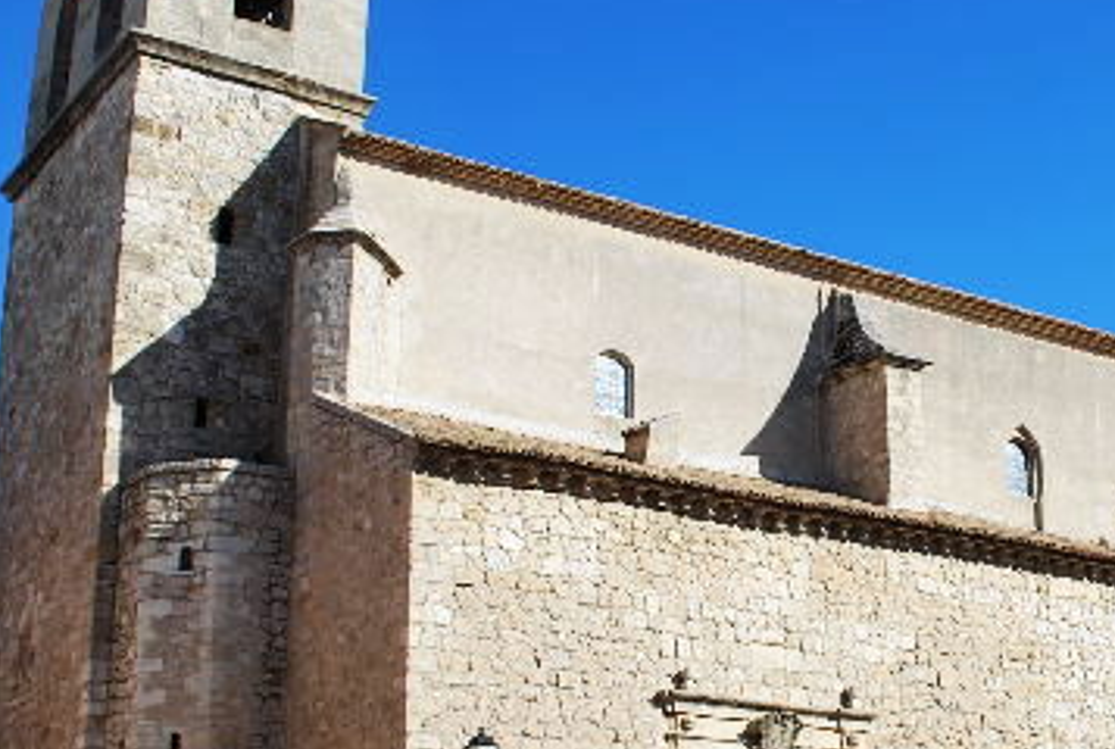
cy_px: 476
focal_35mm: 62
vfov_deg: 22.0
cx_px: 890
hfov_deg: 31.5
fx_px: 1925
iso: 100
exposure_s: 1/320
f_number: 9
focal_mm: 20
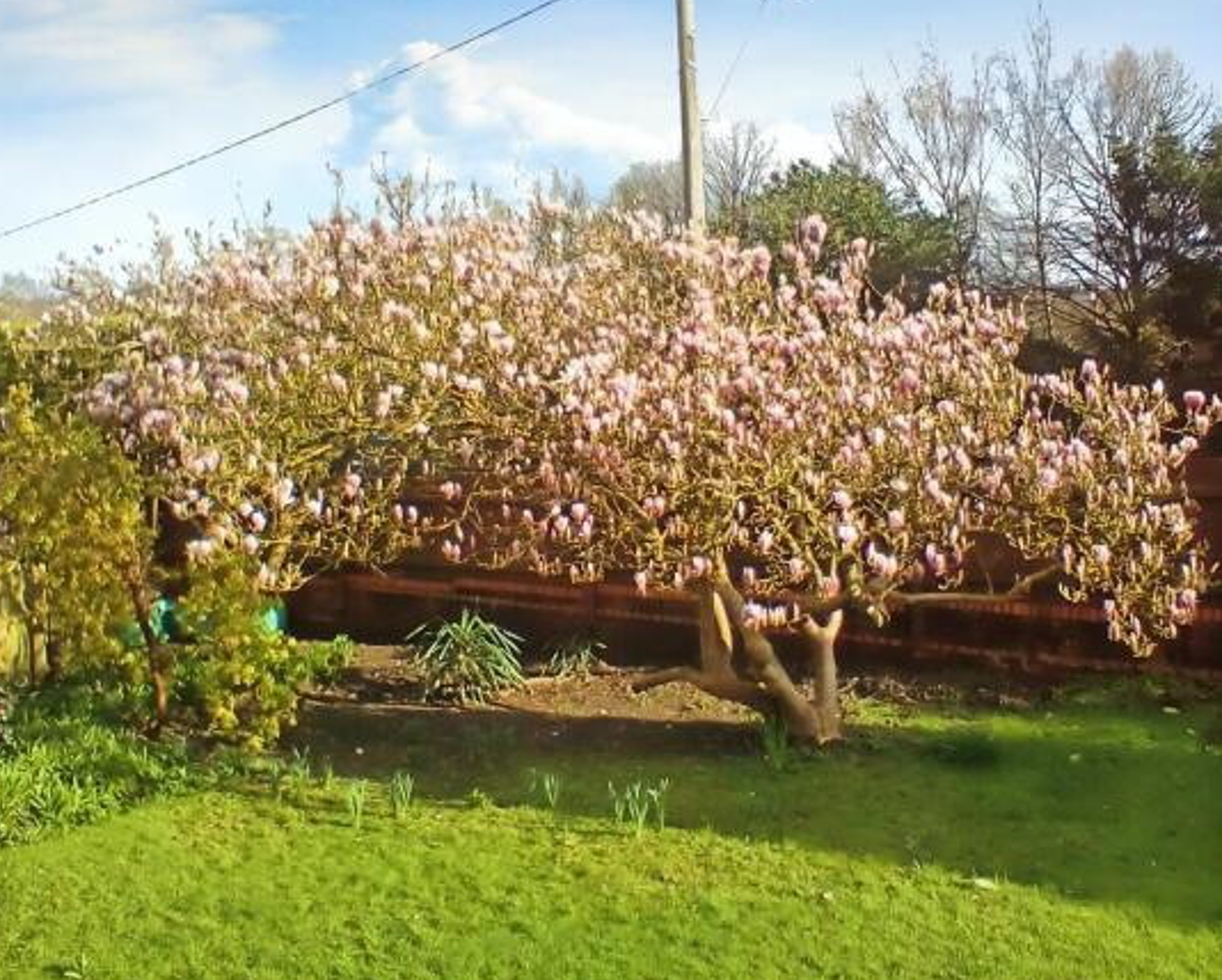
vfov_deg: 44.6
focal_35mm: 33
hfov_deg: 54.1
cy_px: 487
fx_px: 1194
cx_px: 562
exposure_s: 1/797
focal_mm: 2.38
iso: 104
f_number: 2.4
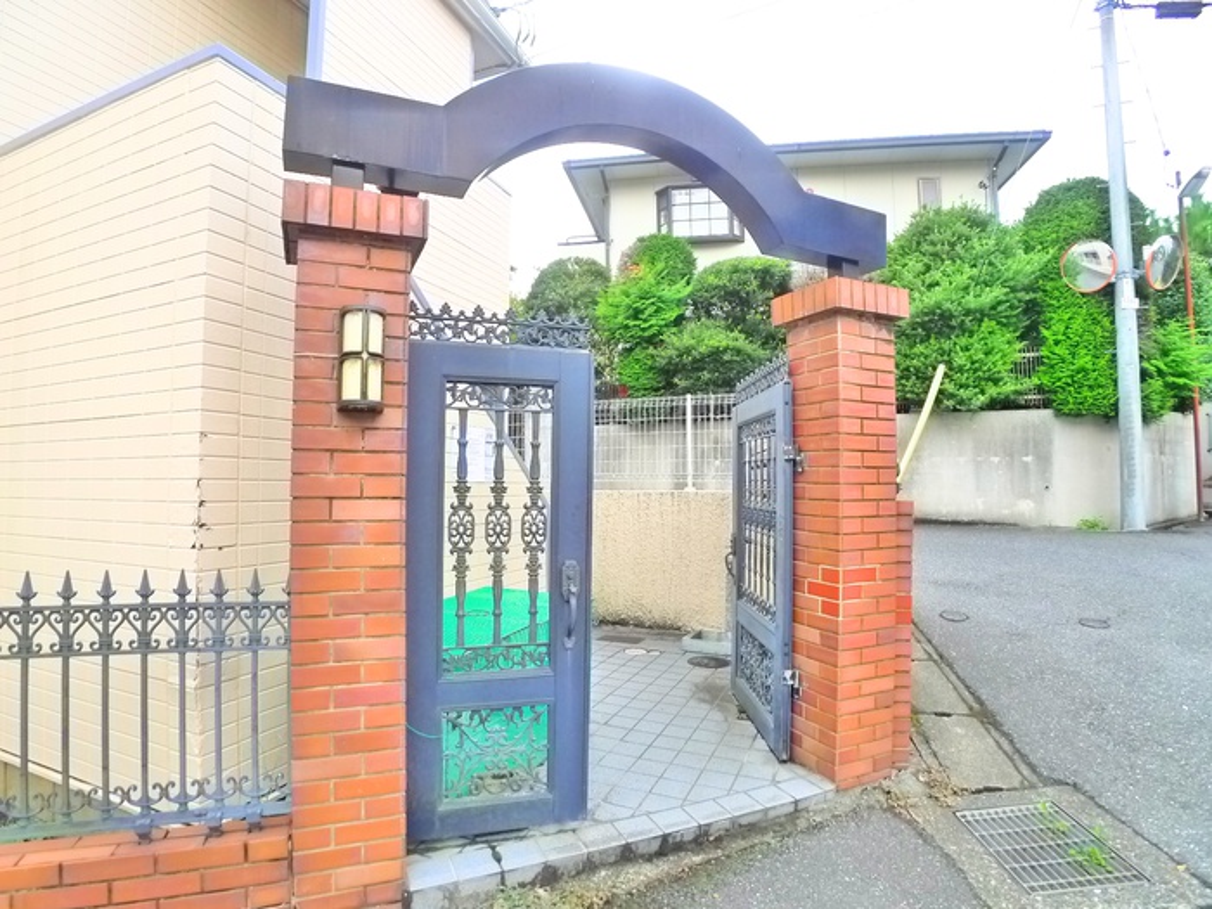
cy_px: 454
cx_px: 606
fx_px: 840
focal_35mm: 24
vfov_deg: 56.8
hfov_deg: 71.6
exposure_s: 1/250
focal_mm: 5.1
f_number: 2.8
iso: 400
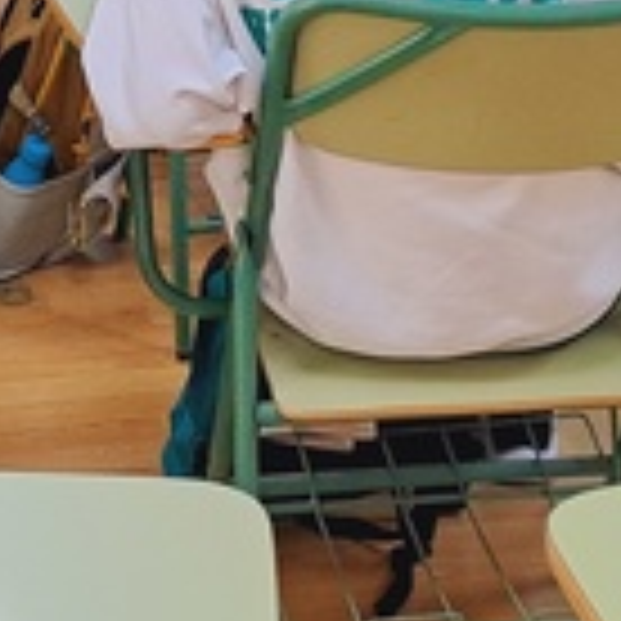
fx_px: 2334
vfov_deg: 14.5
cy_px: -180
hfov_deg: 15.1
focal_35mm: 115
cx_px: 162
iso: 200
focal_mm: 4.65
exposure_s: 1/50
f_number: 1.8
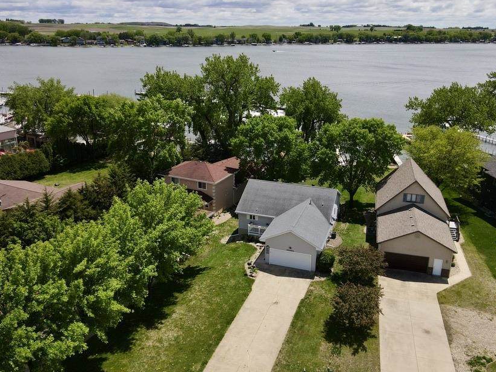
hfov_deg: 60.0
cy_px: 168
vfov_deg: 46.7
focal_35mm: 30
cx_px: 251
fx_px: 430
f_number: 2.8
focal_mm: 4.5
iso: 100
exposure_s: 1/1000
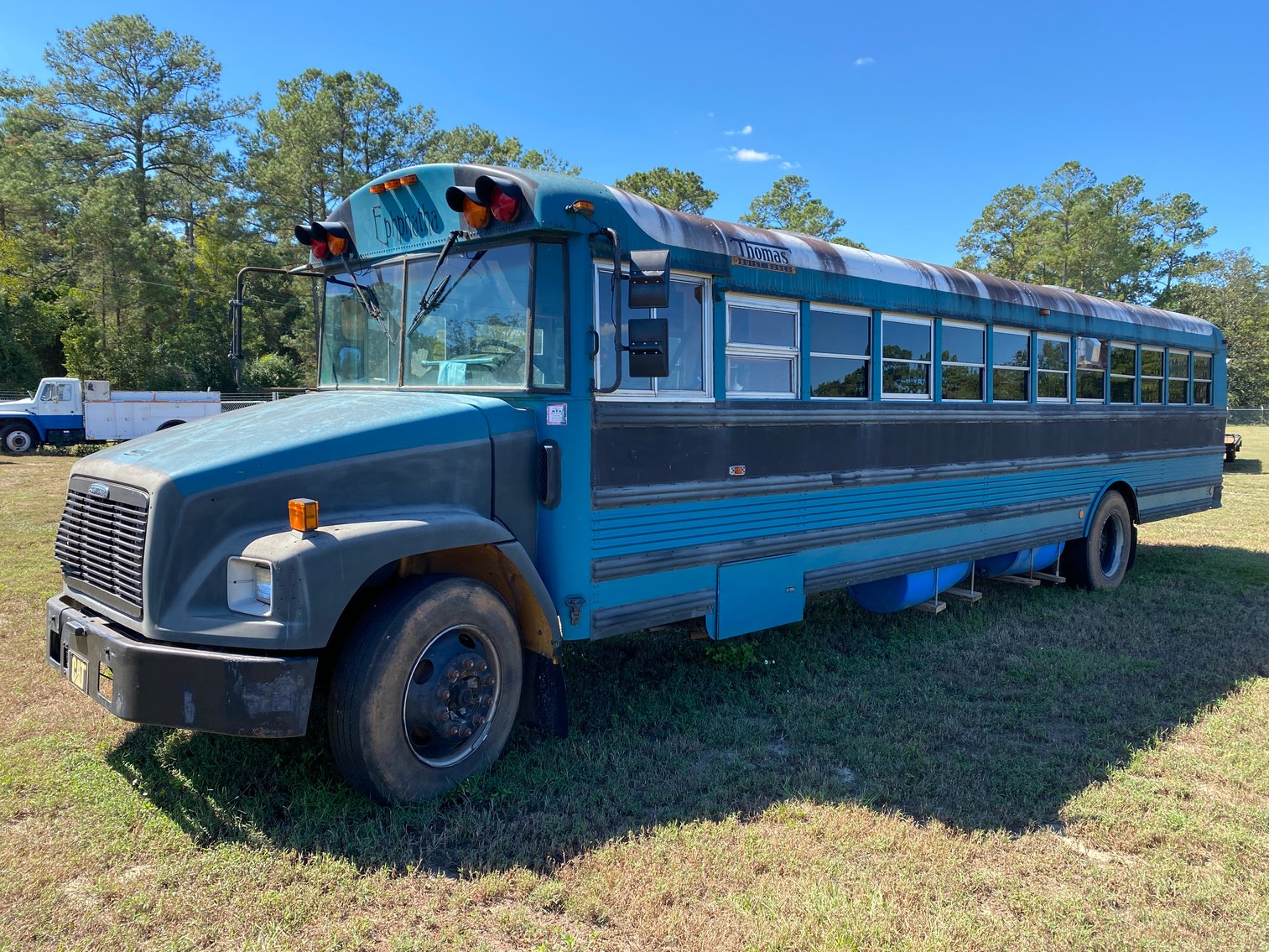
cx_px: 634
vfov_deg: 53.1
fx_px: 953
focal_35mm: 26
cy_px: 476
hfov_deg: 67.3
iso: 32
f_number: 1.8
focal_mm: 4.25
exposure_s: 1/827
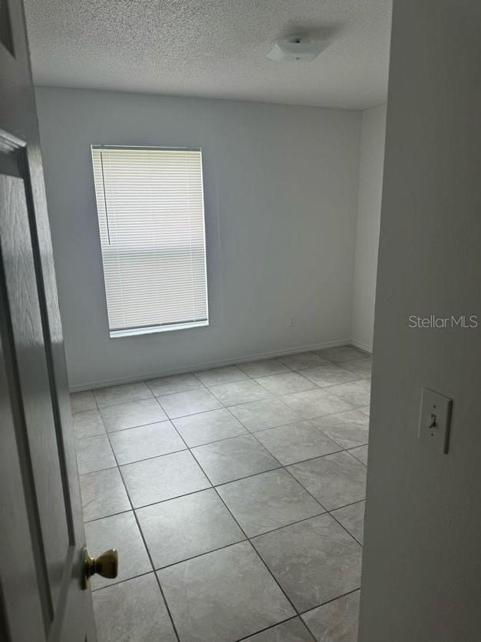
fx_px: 445
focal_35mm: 24
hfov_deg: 56.8
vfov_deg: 71.6
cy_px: 321
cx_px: 240
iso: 64
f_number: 1.78
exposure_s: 1/121
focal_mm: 6.76
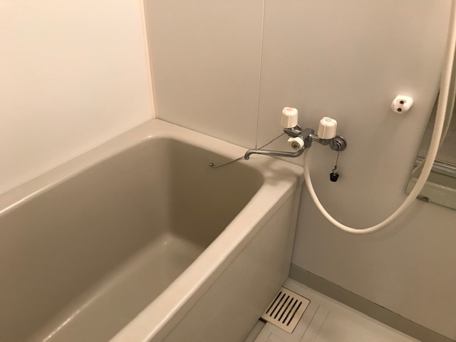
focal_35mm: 28
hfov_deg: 63.4
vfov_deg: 49.7
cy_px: 171
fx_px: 369
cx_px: 228
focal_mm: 3.99
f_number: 1.8
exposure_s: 1/17
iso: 64
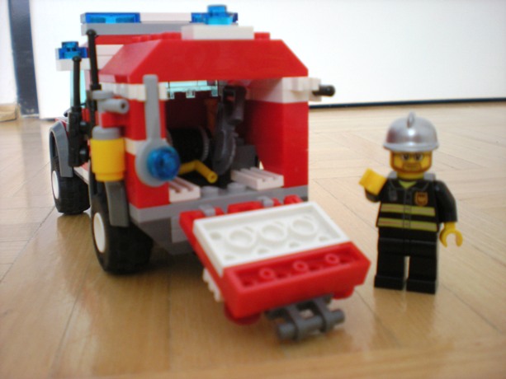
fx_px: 556
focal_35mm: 38
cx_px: 253
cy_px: 190
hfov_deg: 49.0
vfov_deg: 37.7
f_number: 3.1
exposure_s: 1/39.8
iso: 200
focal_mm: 6.3
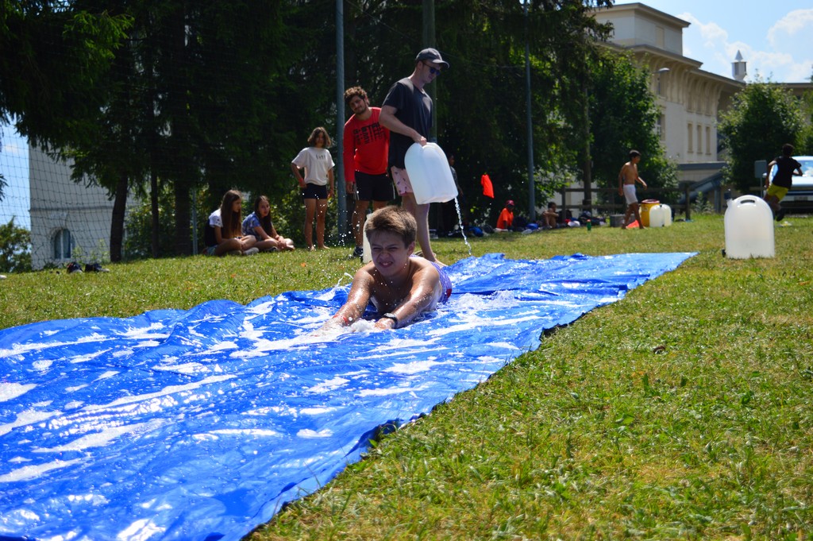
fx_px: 1286
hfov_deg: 35.1
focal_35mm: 57
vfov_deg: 23.7
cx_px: 406
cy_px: 270
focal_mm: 38
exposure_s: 1/2000
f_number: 4.8
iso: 200
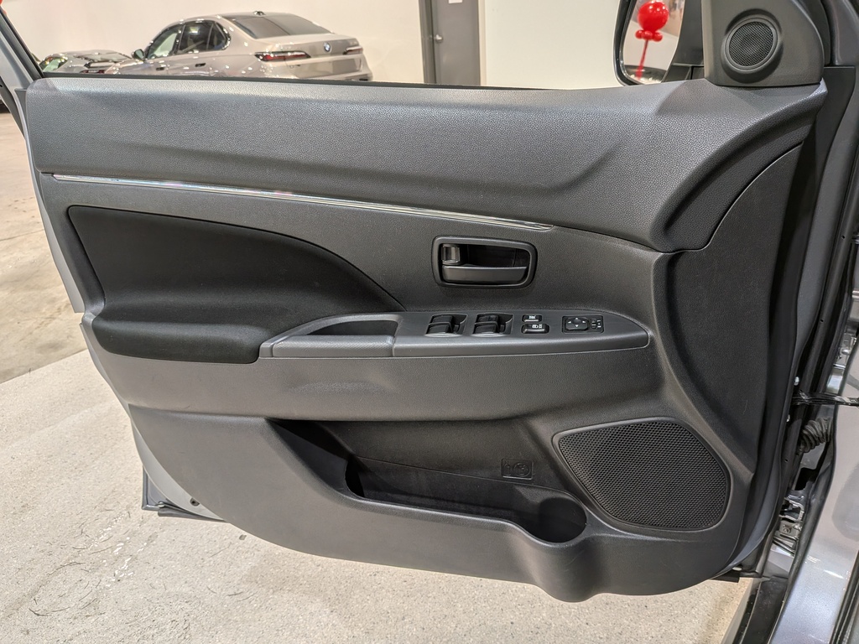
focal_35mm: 24
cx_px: 430
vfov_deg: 56.8
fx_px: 596
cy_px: 322
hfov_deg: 71.6
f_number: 1.7
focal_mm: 4.53
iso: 26
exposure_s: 1/191
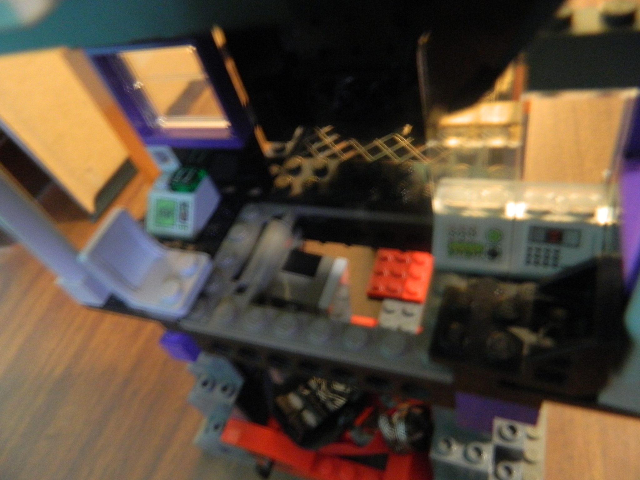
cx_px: 320
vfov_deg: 54.9
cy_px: 240
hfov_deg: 69.4
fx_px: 462
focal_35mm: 25
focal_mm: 4.5
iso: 400
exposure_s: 1/5
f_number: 3.1
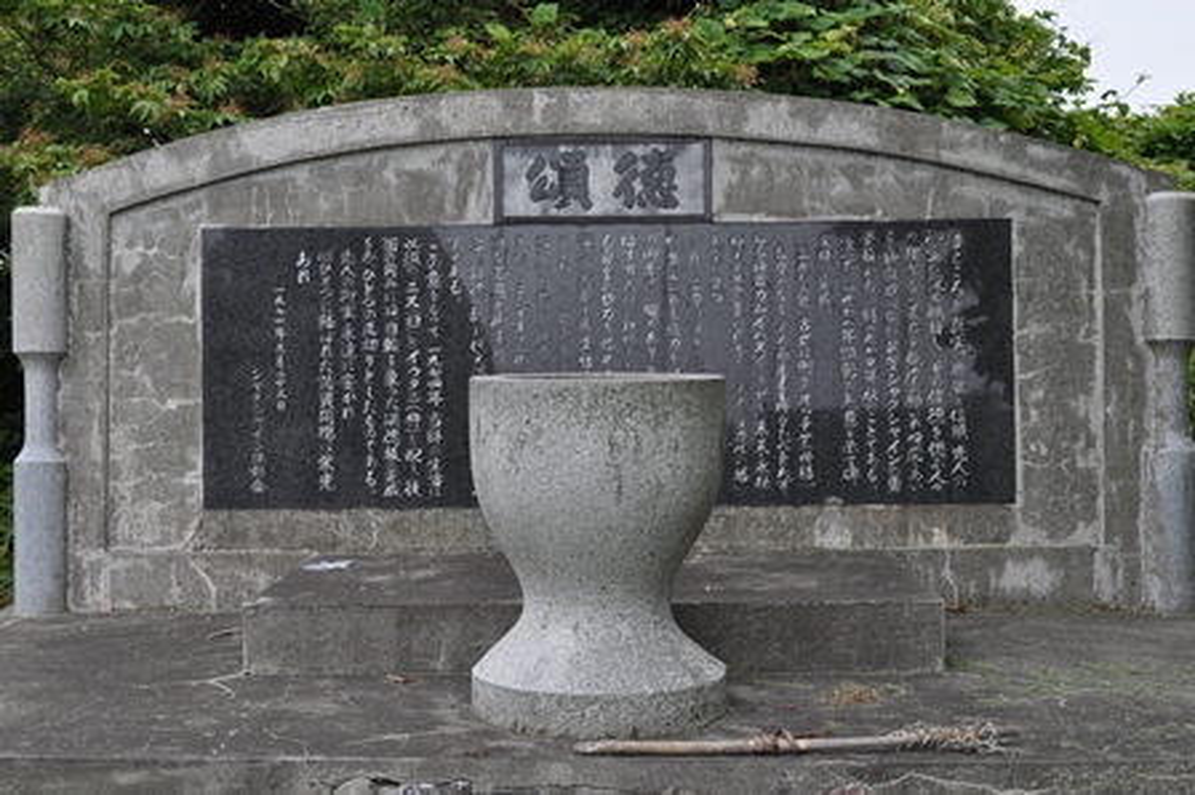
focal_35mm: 52
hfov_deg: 37.9
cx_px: 598
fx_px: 1741
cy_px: 398
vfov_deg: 25.7
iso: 200
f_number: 9
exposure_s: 1/320
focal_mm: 35
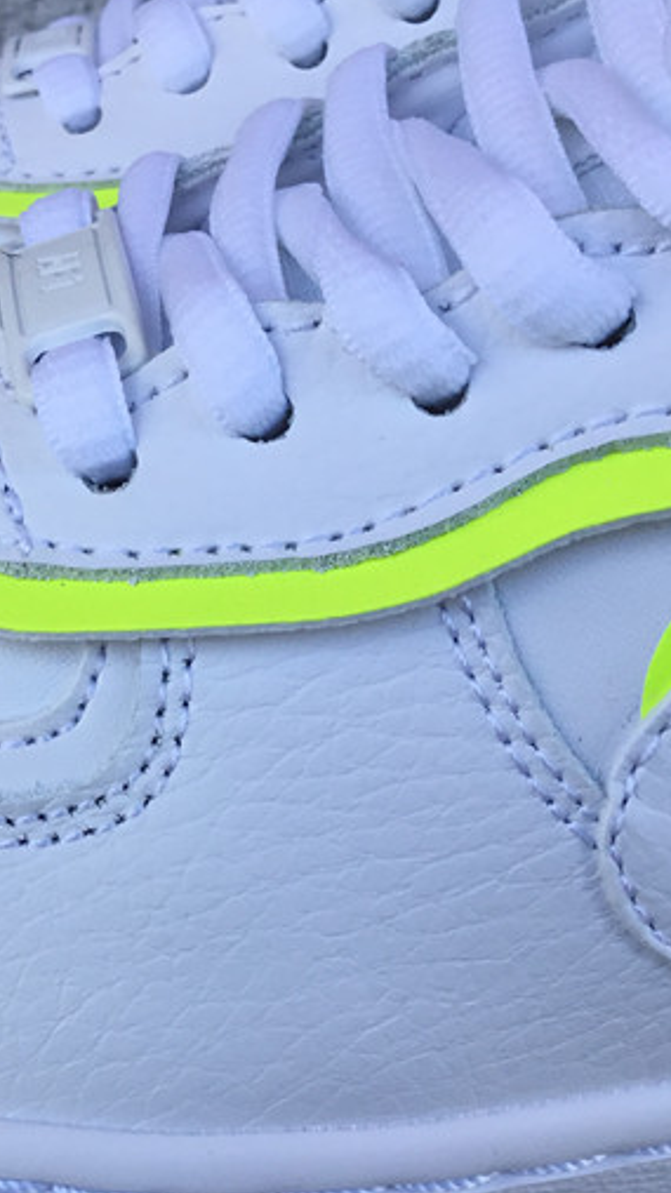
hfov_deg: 19.3
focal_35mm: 60
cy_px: 764
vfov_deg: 34.7
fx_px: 1899
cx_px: -52
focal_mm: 3.3
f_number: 2.4
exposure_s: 1/342
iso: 25
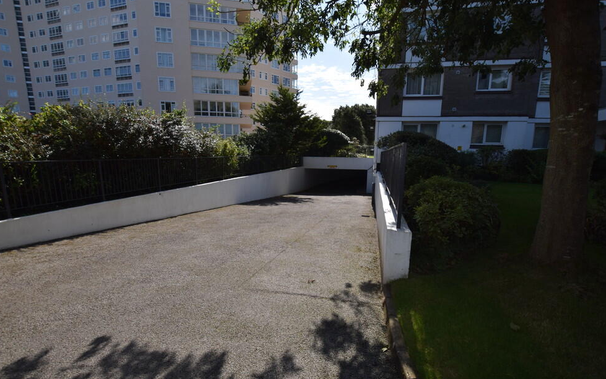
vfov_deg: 71.1
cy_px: 207
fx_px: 264
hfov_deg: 97.8
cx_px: 309
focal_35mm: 16
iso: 100
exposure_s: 1/200
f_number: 9
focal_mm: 10
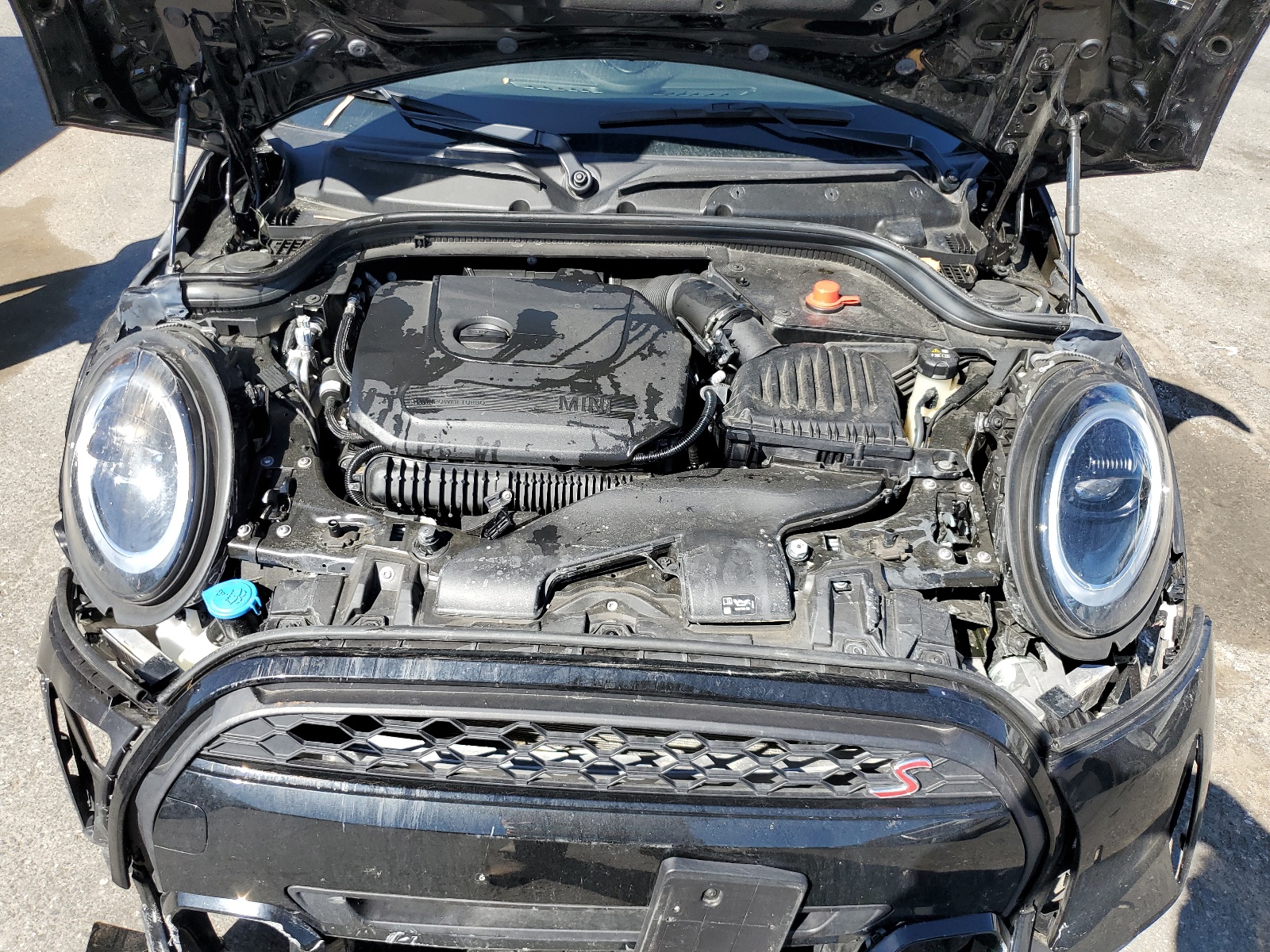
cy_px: 476
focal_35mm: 26
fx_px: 954
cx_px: 635
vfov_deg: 53.1
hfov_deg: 67.3
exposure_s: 1/1250
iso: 50
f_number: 1.5
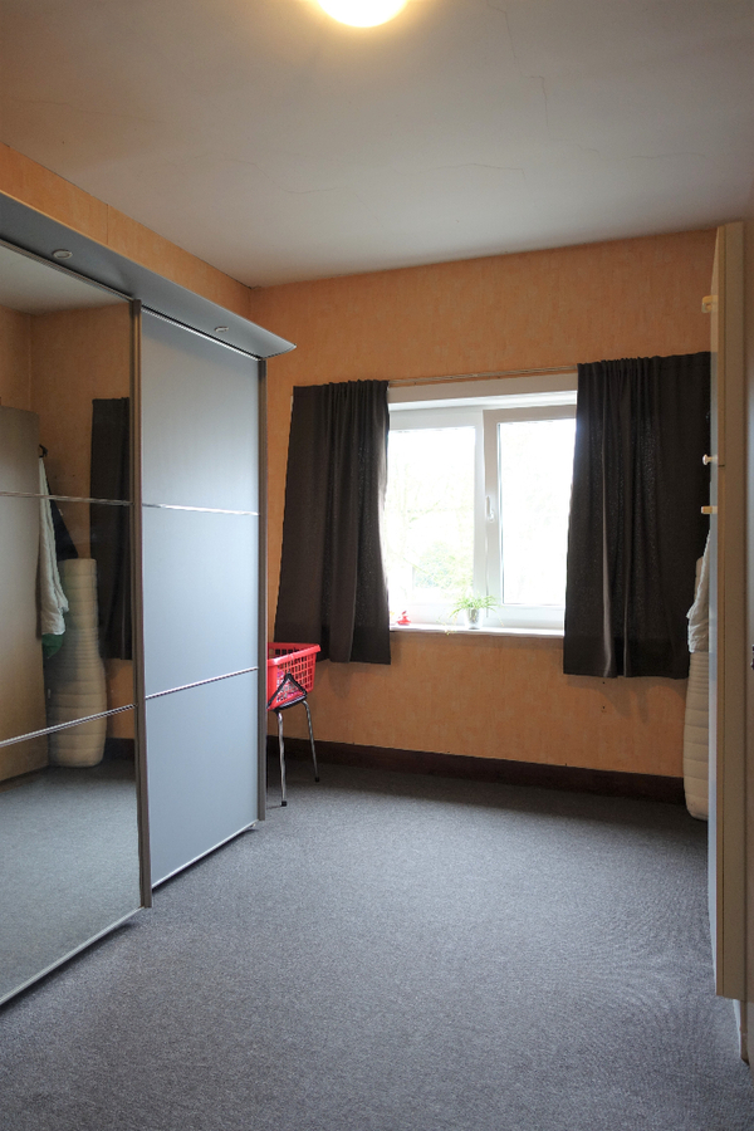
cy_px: 566
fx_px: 754
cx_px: 377
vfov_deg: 73.7
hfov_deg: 53.1
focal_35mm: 24
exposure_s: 1/30
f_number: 1.8
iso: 125
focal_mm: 8.8
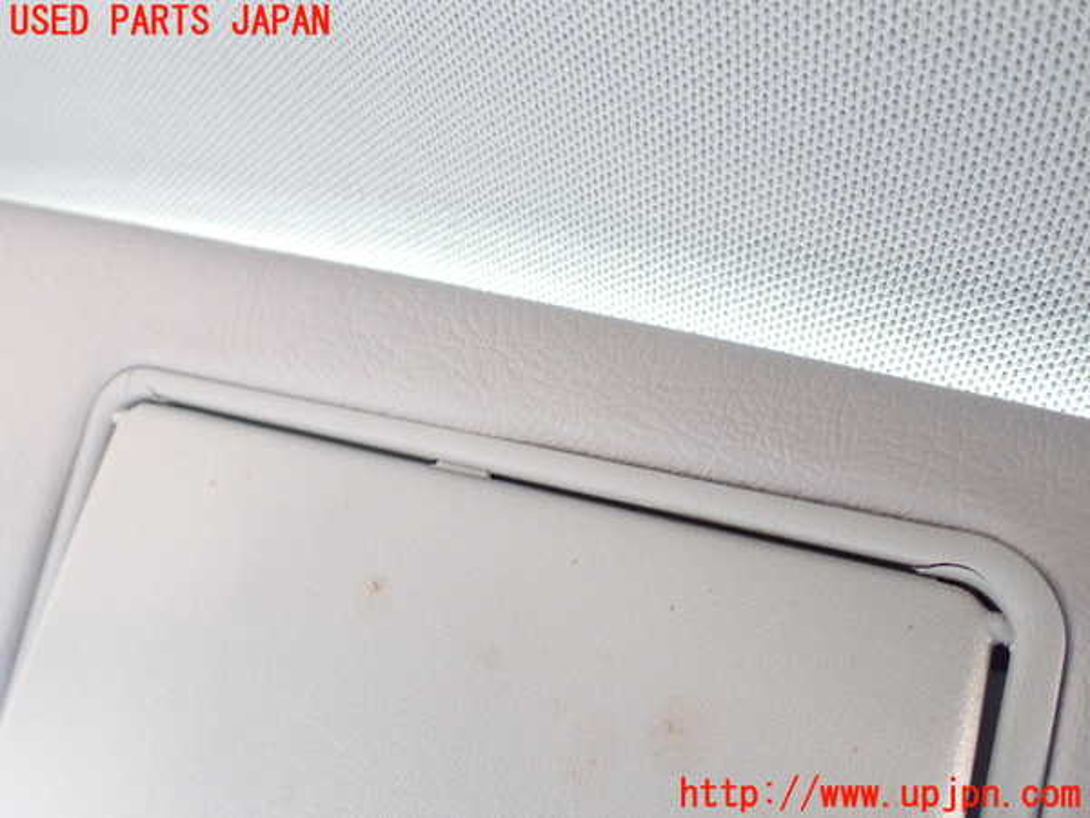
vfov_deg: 46.8
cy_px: 409
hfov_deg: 60.0
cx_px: 545
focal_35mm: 30
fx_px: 945
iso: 800
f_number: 2.3
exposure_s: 1/60
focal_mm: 5.4
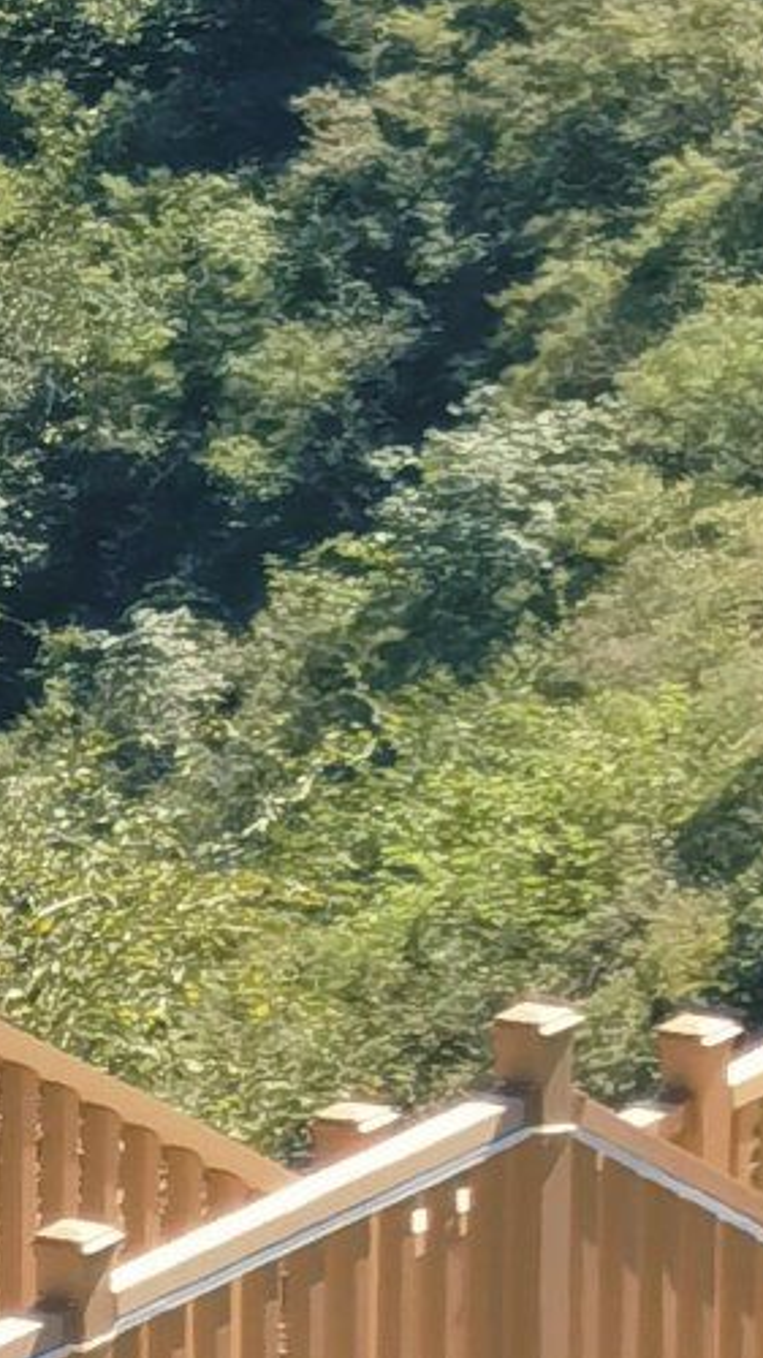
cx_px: 2284
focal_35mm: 761
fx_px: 27390
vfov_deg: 2.8
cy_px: -1433
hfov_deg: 1.6
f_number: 3.4
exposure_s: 1/345
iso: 50
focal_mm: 14.45
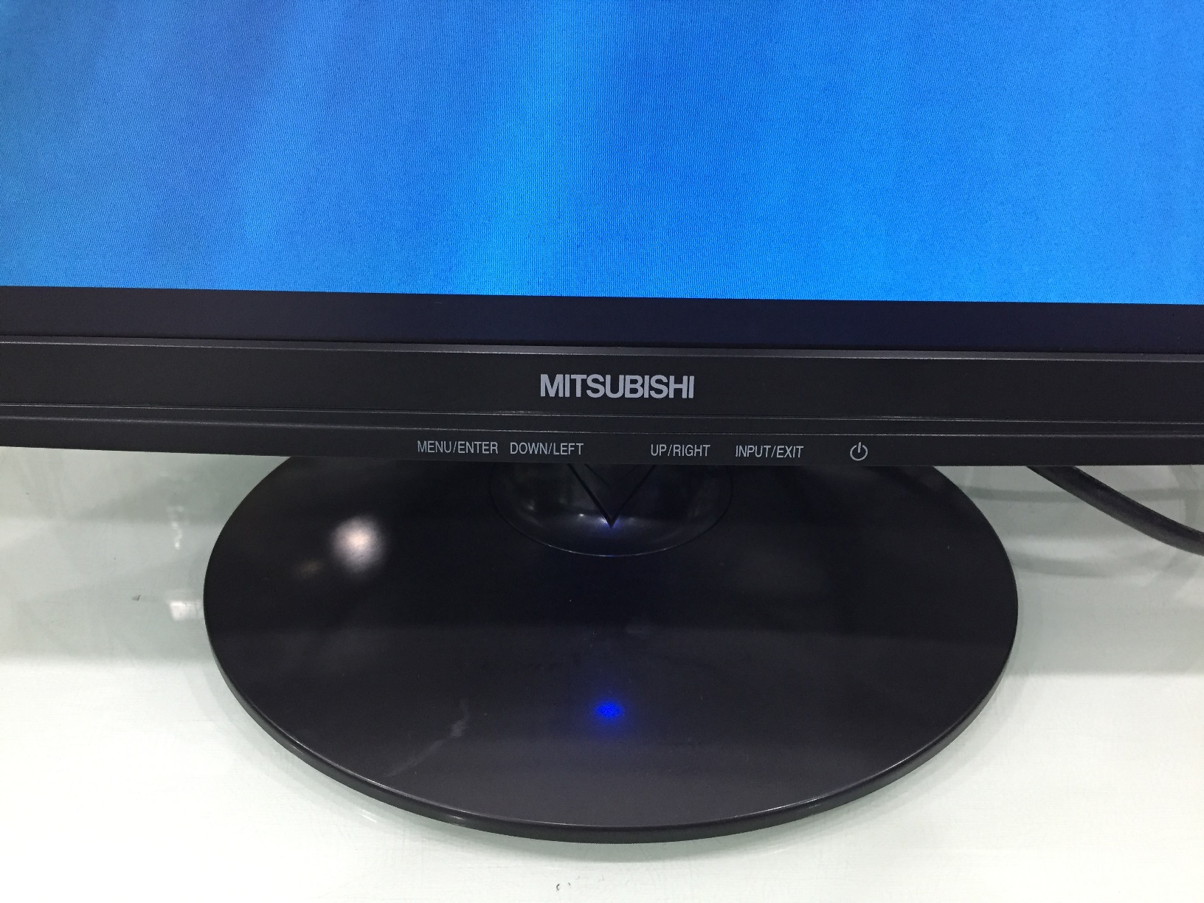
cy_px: 452
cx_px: 602
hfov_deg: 61.7
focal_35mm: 29
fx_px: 1009
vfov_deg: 48.2
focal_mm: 4.15
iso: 200
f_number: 2.2
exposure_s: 1/33
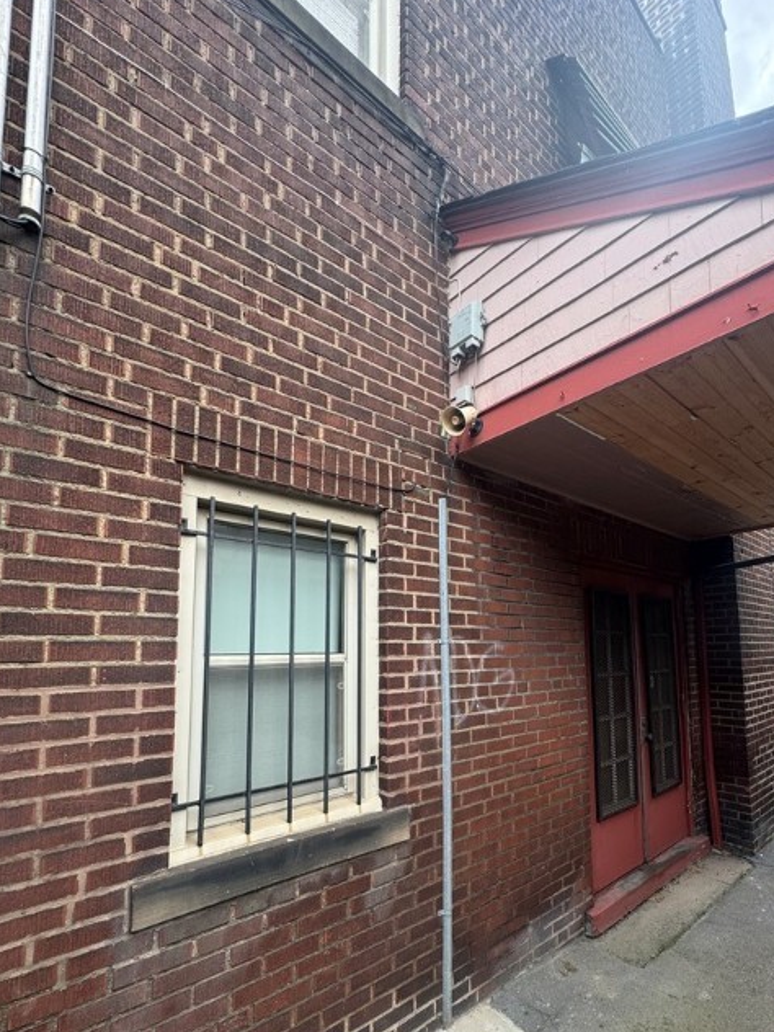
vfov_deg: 90.2
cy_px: 604
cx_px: 454
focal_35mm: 17
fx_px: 507
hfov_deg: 74.1
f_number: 2.2
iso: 40
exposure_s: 1/178
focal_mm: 2.22
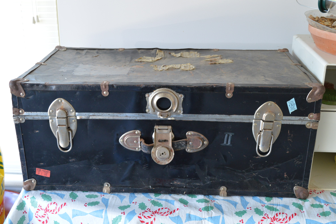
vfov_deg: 30.8
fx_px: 406
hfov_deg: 45.0
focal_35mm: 44
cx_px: 168
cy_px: 112
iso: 800
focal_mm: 29
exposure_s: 1/60
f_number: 5.6
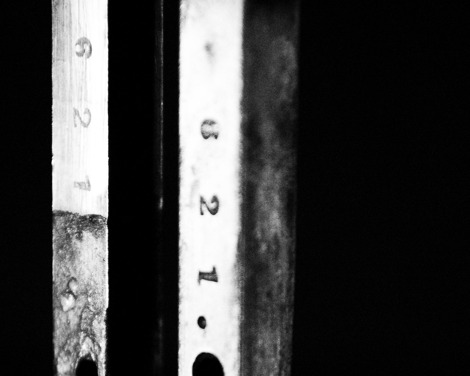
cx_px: 226
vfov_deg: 10.7
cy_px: 415
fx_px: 1988
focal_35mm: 143
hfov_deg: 13.5
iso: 800
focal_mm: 55
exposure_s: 1/60
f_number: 5.6
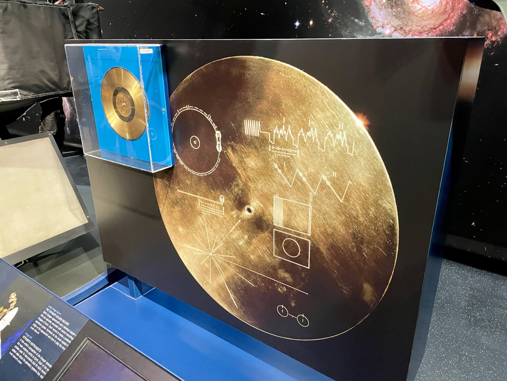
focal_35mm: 26
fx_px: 381
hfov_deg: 67.3
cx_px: 254
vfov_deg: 53.1
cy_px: 190
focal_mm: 4.2
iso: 500
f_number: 1.6
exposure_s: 1/48
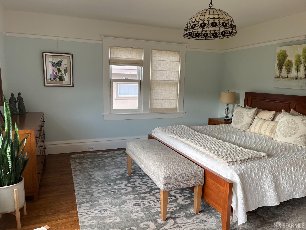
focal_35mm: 26
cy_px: 115
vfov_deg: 53.1
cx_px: 153
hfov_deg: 67.3
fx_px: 230
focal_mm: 5.1
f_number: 1.6
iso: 100
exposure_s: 1/121
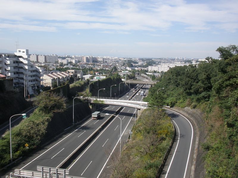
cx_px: 119
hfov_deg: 50.1
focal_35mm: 37
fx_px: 254
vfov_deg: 38.7
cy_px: 89
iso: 64
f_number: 10
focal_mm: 6.6
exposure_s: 1/100
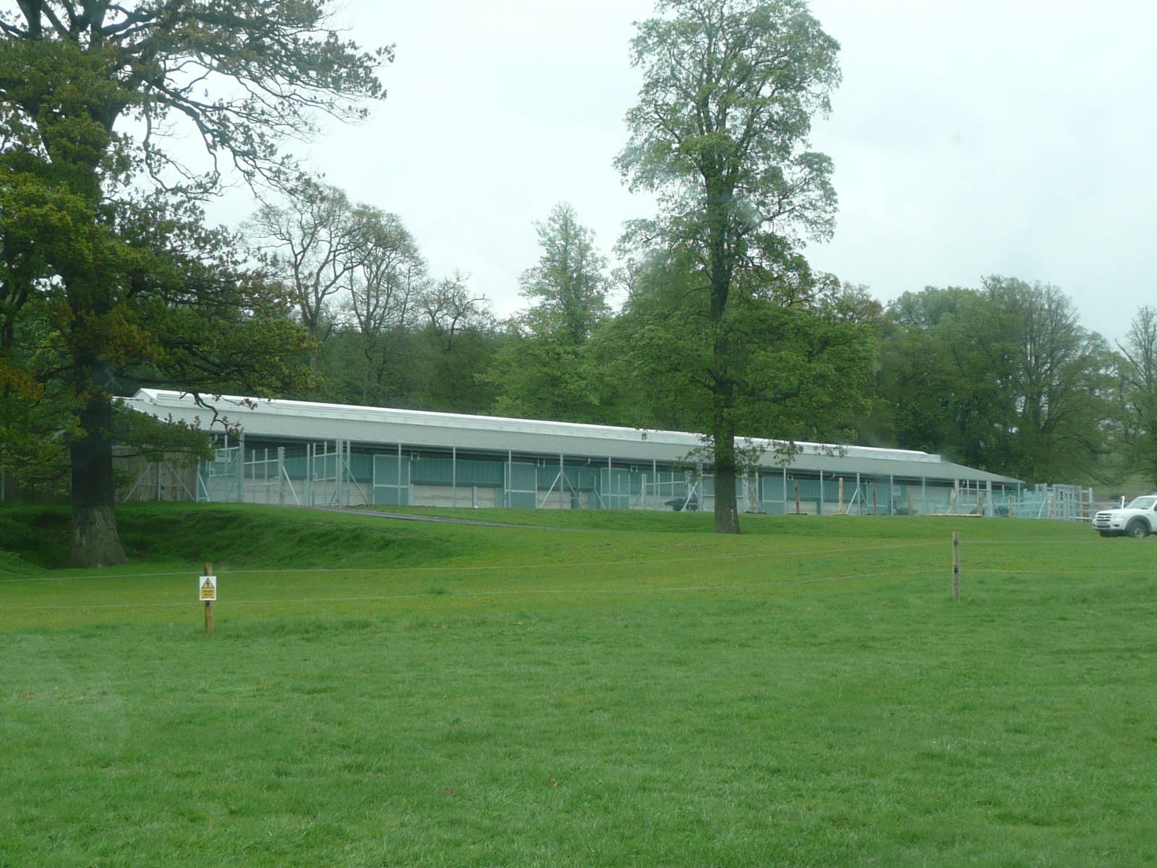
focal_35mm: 48
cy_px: 434
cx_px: 578
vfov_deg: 30.3
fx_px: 1604
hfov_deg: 39.7
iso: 100
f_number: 3.5
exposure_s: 1/200
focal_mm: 5.2
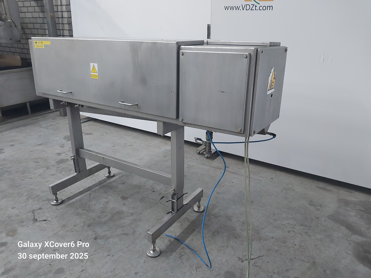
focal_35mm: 27
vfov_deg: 51.4
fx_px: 289
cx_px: 186
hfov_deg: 65.3
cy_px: 139
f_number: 1.8
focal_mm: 4
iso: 400
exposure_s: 1/50
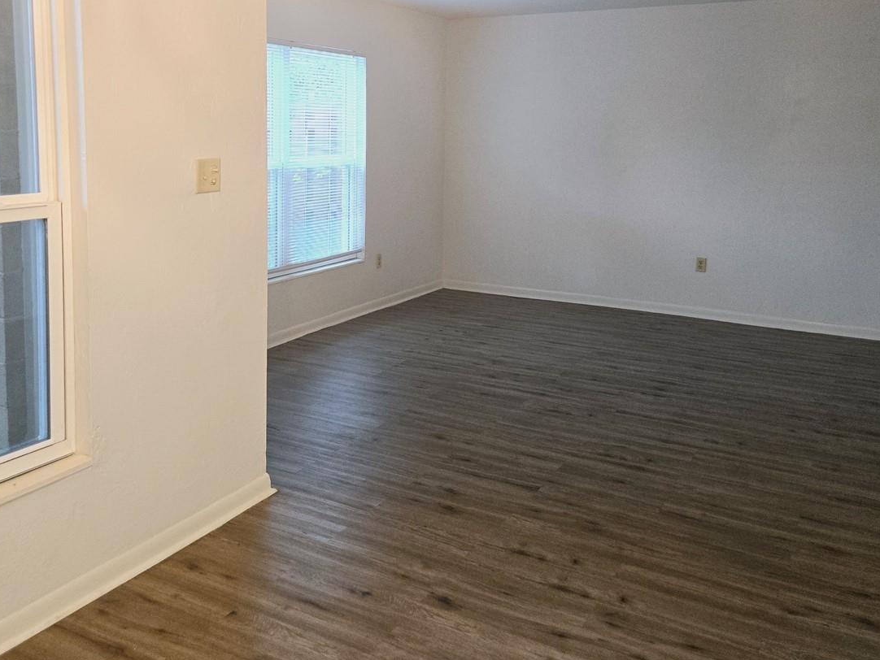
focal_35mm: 34
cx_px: 367
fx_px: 865
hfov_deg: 53.7
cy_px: 214
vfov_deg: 41.2
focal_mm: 5.4
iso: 320
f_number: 1.8
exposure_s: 1/120
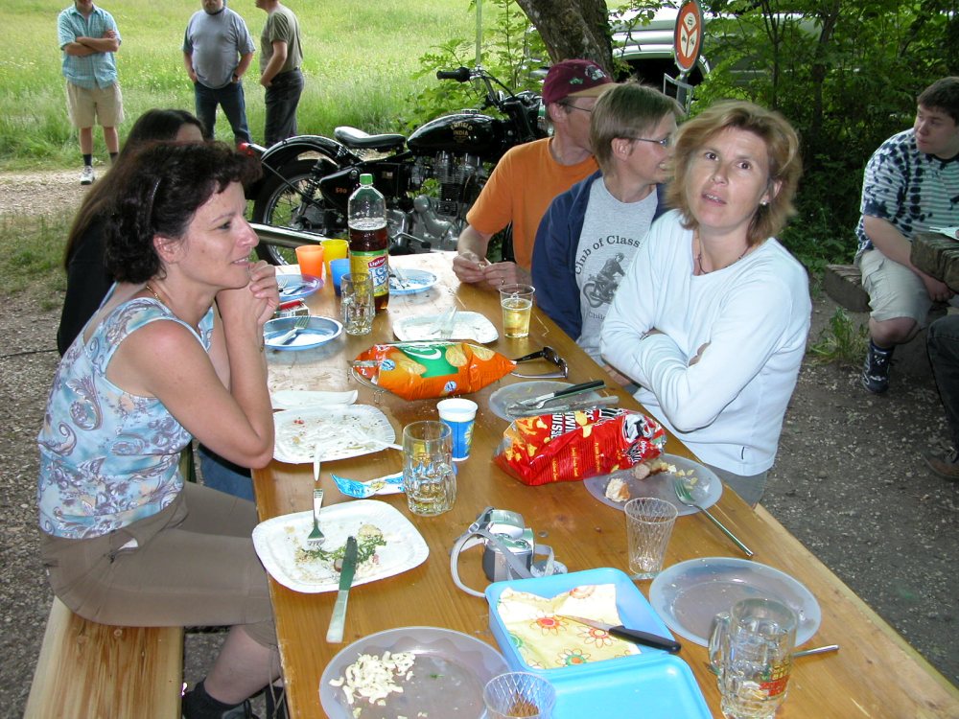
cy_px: 360
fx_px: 970
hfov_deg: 52.6
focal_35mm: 35
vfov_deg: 40.7
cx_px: 480
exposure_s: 1/30
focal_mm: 8.9
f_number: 2.8
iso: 100
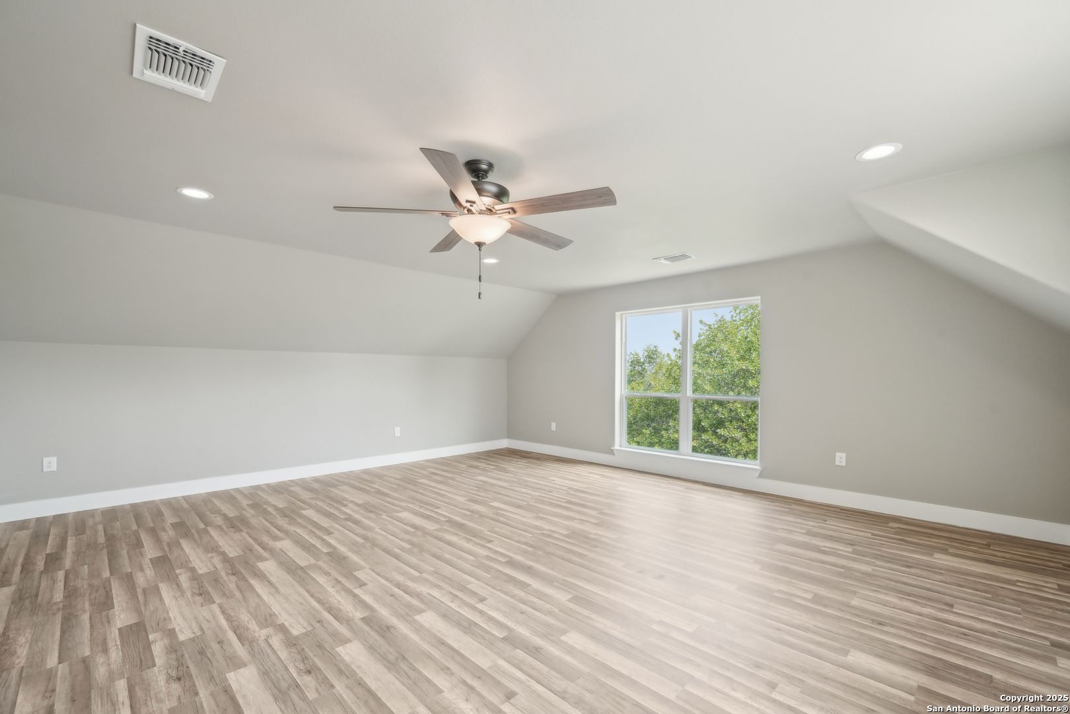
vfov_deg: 81.2
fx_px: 416
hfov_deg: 104.3
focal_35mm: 14
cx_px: 535
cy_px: 357
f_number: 8
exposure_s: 1/80
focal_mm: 14
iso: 800
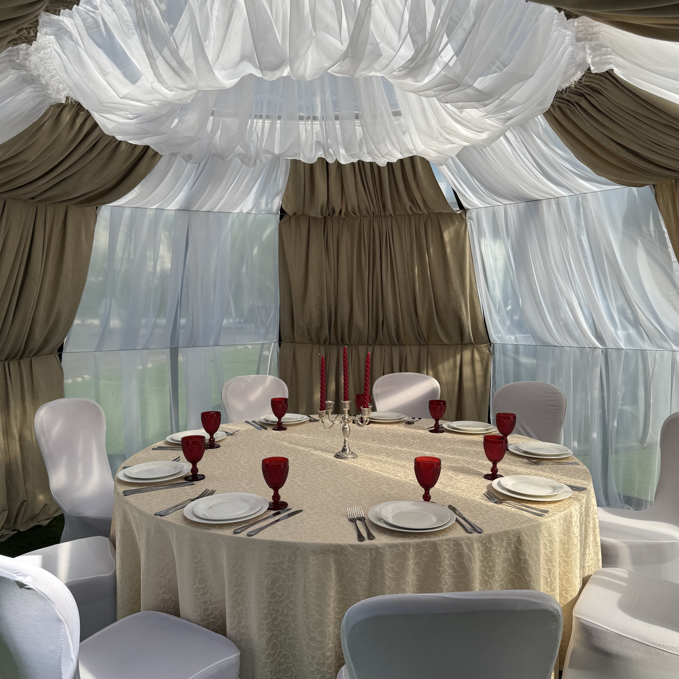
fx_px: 644
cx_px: 341
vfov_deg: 55.5
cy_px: 383
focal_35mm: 29
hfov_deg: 55.6
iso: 80
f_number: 1.78
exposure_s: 1/4950
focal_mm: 6.76
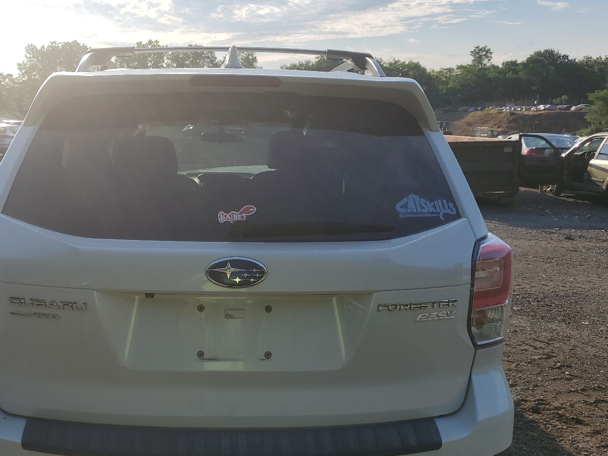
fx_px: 597
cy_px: 284
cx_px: 229
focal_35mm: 34
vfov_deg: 41.5
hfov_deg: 53.4
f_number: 1.5
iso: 50
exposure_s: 1/3333
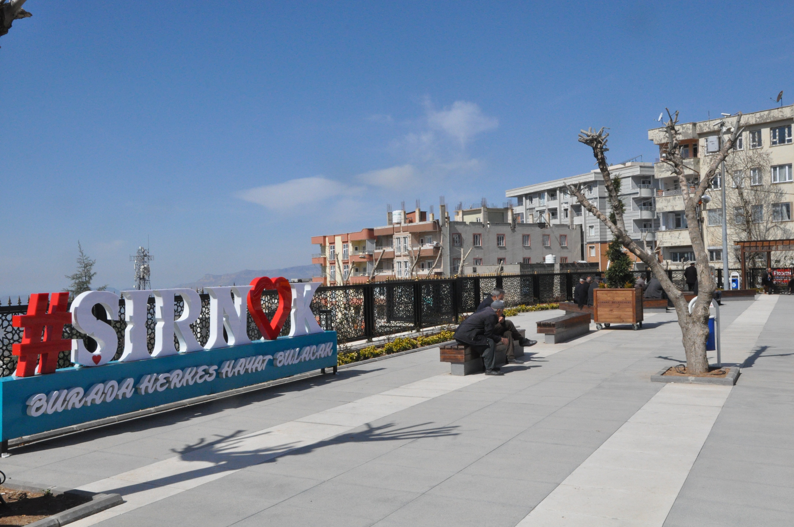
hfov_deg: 53.2
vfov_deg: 36.8
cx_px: 397
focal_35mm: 36
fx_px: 793
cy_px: 264
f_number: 18
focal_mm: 24
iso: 1600
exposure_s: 1/1250
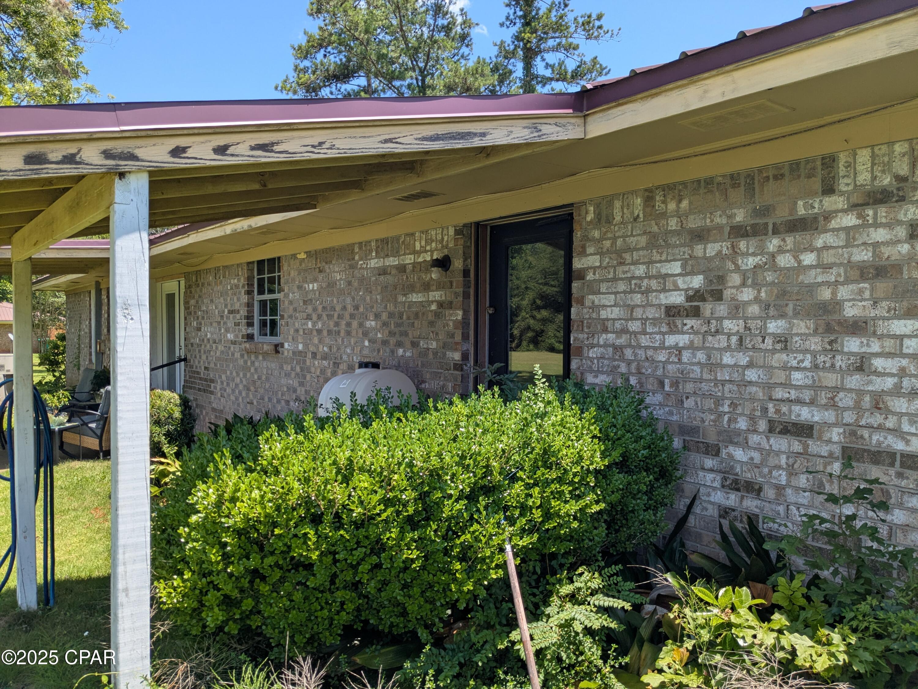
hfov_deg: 65.3
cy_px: 344
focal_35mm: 27
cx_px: 459
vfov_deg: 51.4
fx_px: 716
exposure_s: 1/1232
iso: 49
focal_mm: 4.38
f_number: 1.73
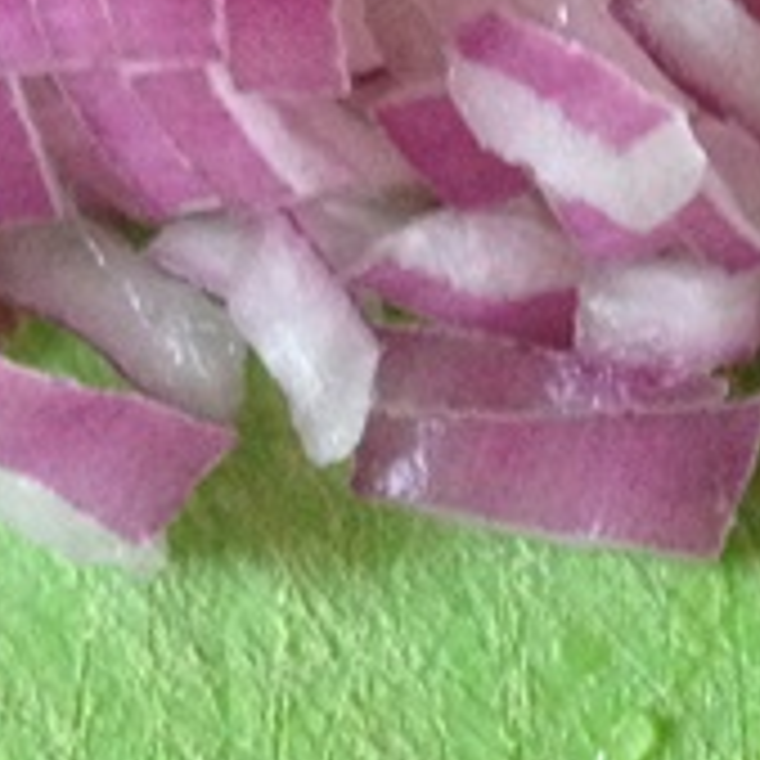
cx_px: 1012
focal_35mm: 138
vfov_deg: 12.6
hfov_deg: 12.2
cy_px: 288
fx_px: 3428
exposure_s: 1/20
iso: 320
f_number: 2.4
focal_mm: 4.12
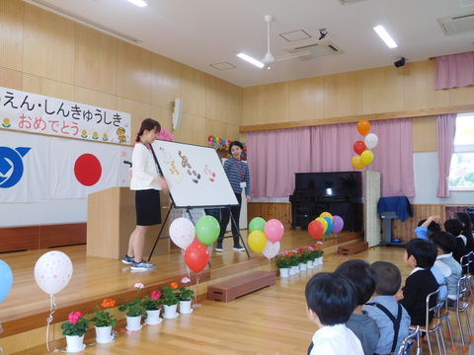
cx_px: 237
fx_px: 438
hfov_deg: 56.8
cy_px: 178
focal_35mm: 32
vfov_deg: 44.2
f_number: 3.6
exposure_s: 1/30
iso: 140
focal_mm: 5.7
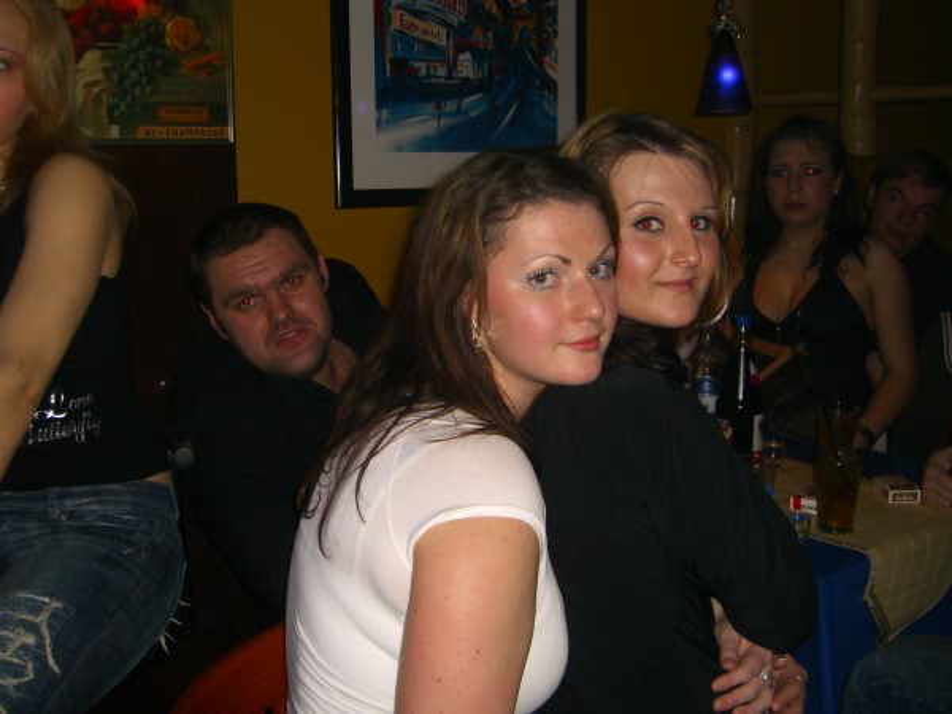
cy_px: 357
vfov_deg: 37.7
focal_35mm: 38
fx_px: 1045
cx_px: 476
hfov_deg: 49.0
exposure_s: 1/60
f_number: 2.8
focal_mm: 7.9
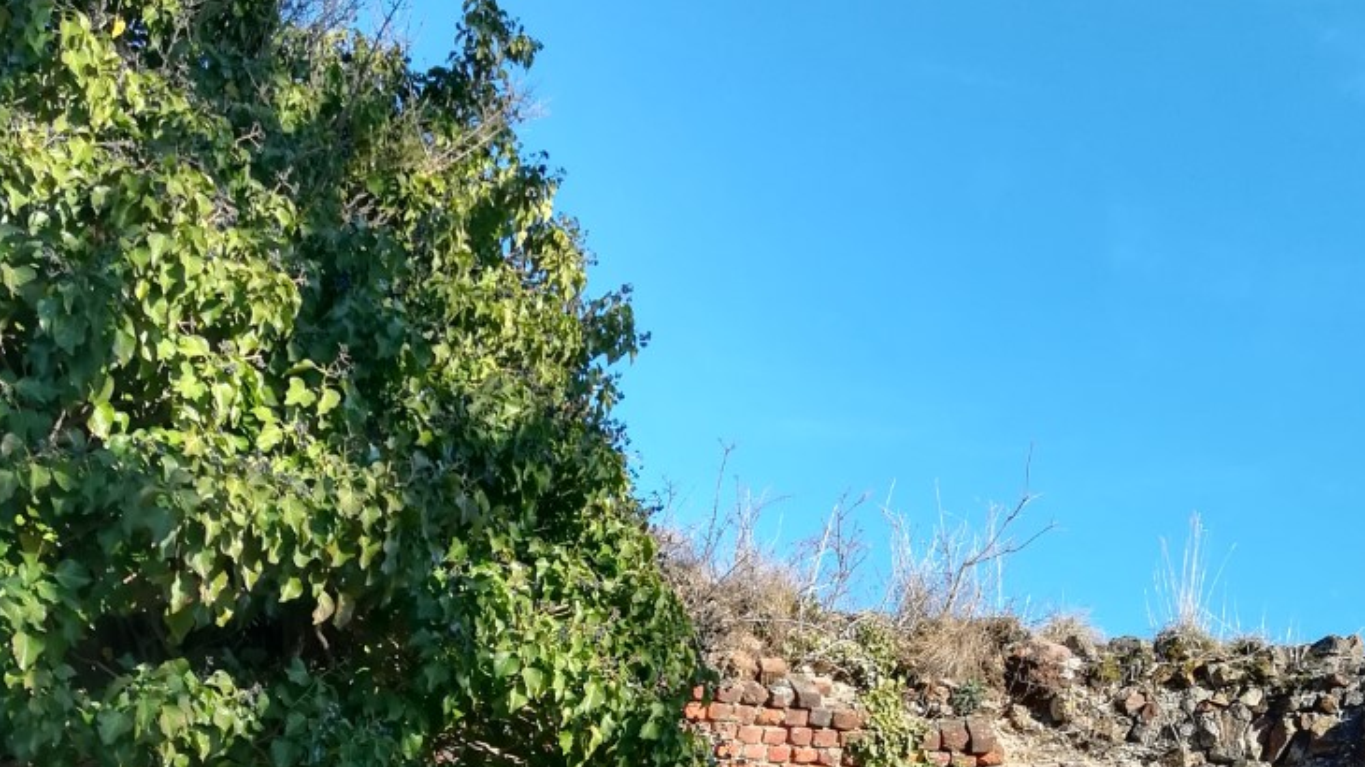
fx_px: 1918
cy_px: 1065
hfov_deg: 39.2
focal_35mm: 53
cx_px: 641
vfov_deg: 20.2
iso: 50
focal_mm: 3.83
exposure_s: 1/449
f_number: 2.2
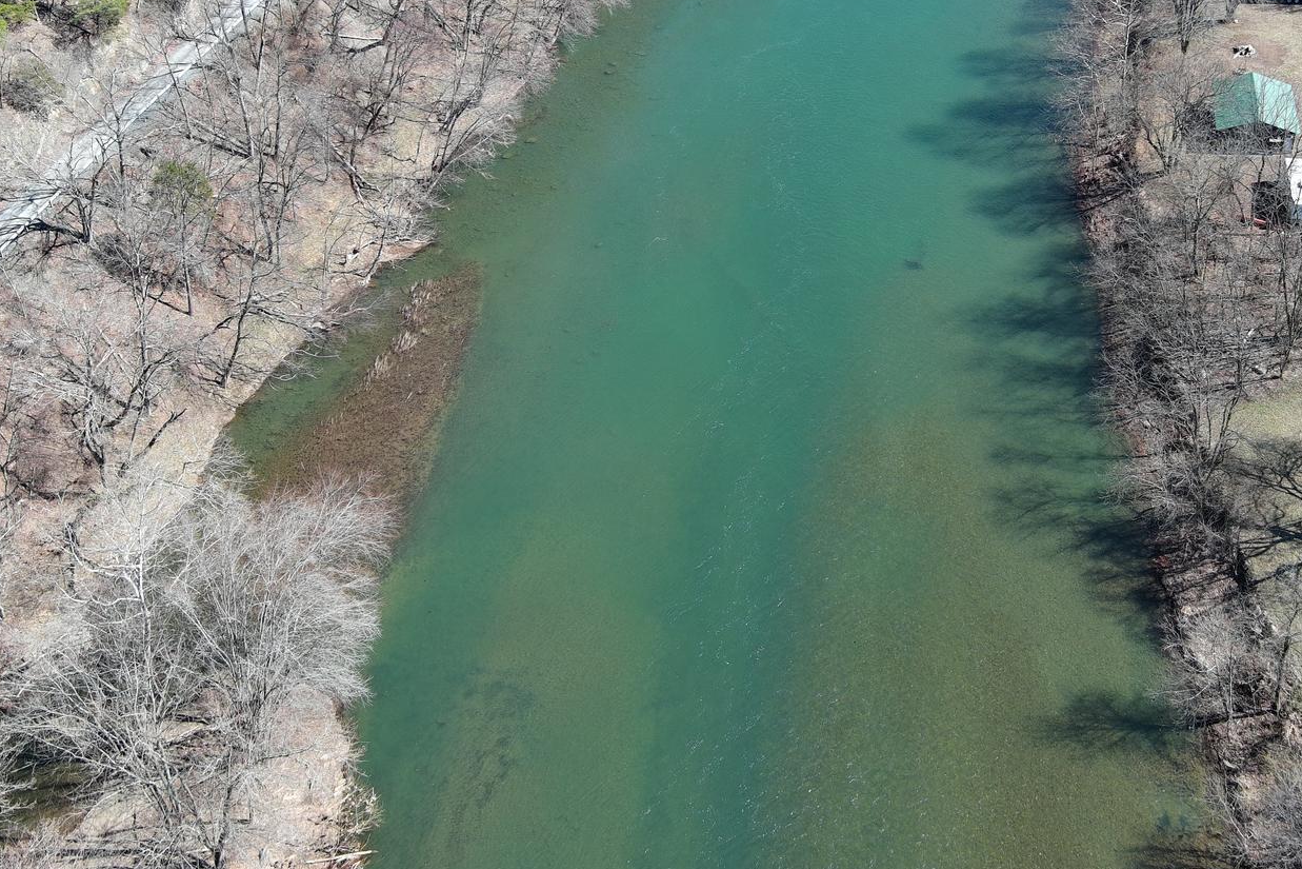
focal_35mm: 48
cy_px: 247
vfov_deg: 27.8
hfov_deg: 41.0
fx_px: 1736
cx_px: 769
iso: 100
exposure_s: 1/446
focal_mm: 10.57
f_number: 2.8
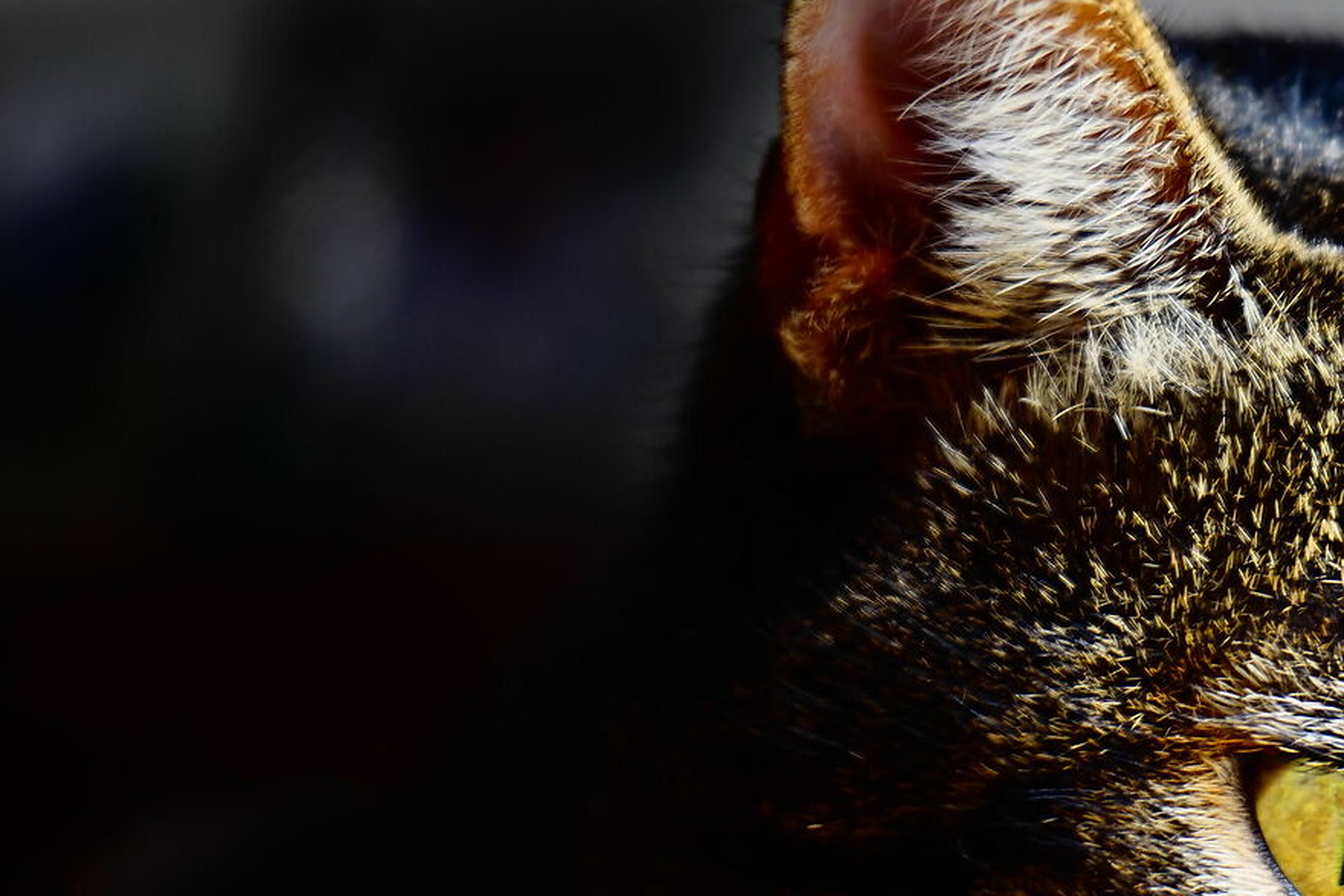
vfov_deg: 7.2
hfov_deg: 10.6
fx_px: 7131
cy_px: 714
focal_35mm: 191
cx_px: 1498
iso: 100
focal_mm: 70
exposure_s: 1/4
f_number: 5.6
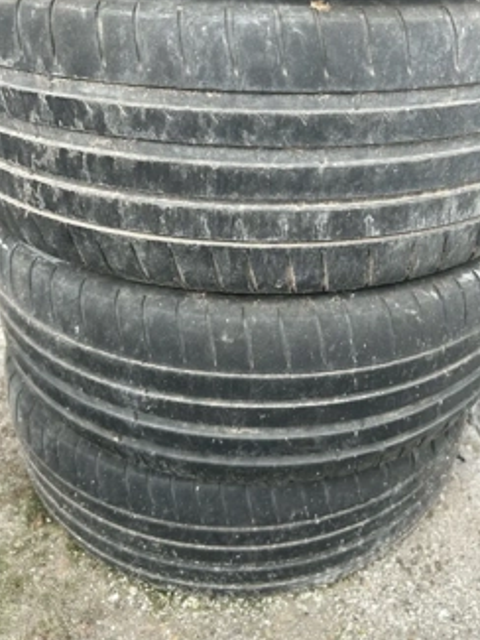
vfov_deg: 56.7
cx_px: 271
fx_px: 591
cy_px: 284
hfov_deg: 44.1
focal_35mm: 32
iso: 50
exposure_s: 1/342
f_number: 1.5
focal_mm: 5.7
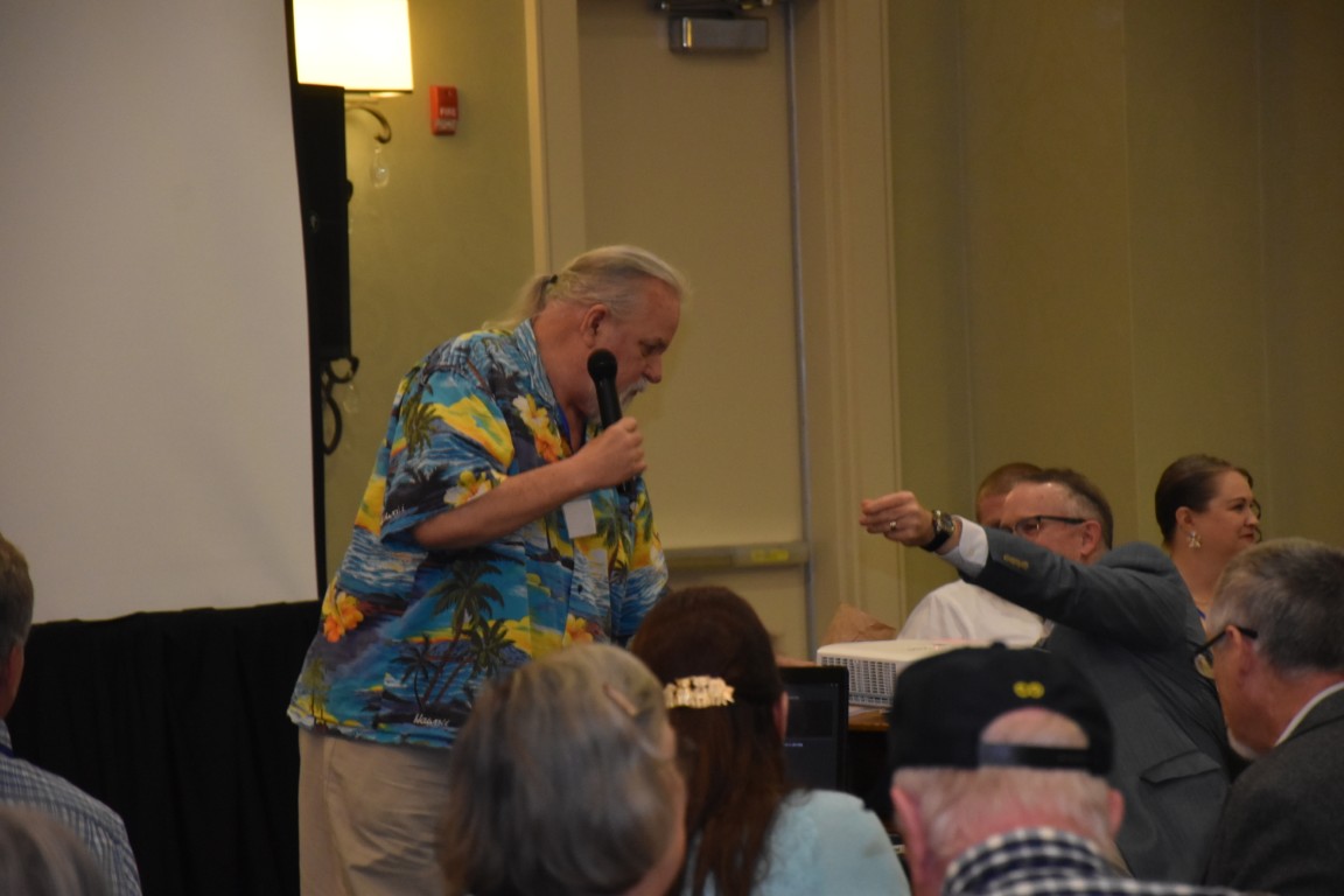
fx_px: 5880
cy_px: 448
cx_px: 672
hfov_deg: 13.0
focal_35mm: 158
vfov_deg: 8.7
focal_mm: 105
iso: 2200
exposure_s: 1/60
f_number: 5.6
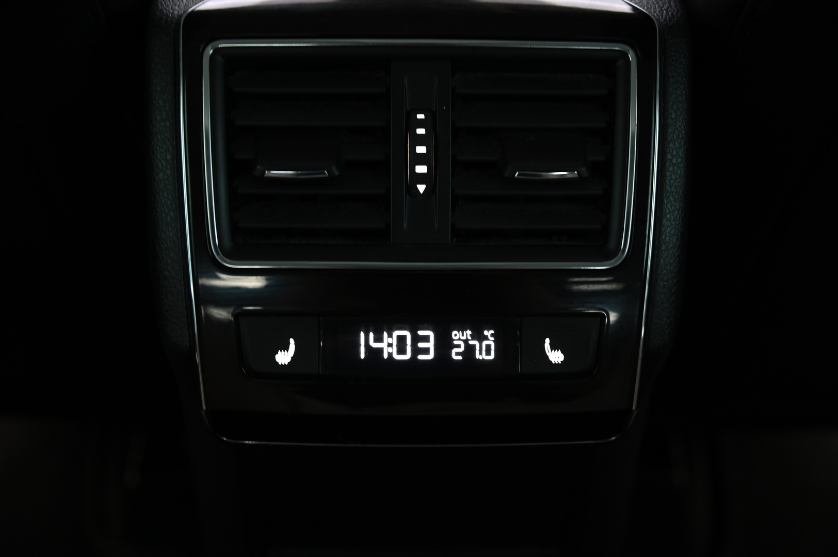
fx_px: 1279
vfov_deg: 24.6
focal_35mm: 55
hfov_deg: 36.3
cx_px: 419
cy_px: 278
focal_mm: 55
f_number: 4.5
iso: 2000
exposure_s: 1/8
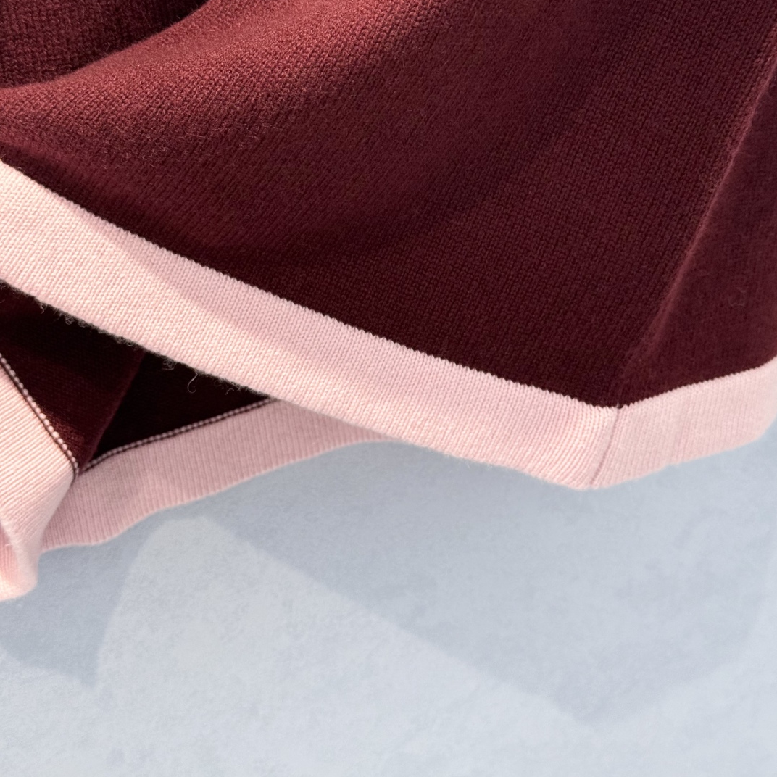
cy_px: 274
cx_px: 391
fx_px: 1448
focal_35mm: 57
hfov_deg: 30.0
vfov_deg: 29.9
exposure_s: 1/100
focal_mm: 6.76
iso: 160
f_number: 1.78
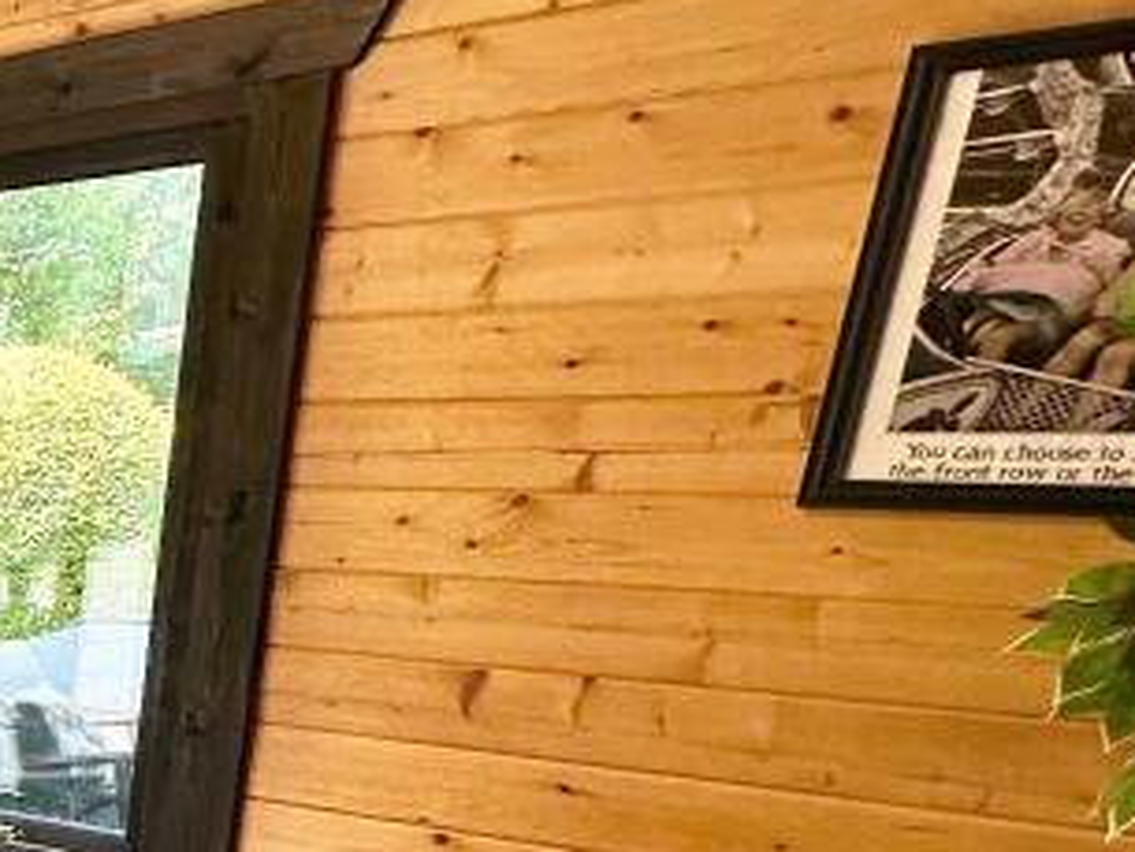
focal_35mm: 47
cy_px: 856
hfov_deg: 25.3
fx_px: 1542
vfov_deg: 28.9
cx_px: -718
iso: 40
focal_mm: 2.22
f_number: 2.2
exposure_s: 1/151
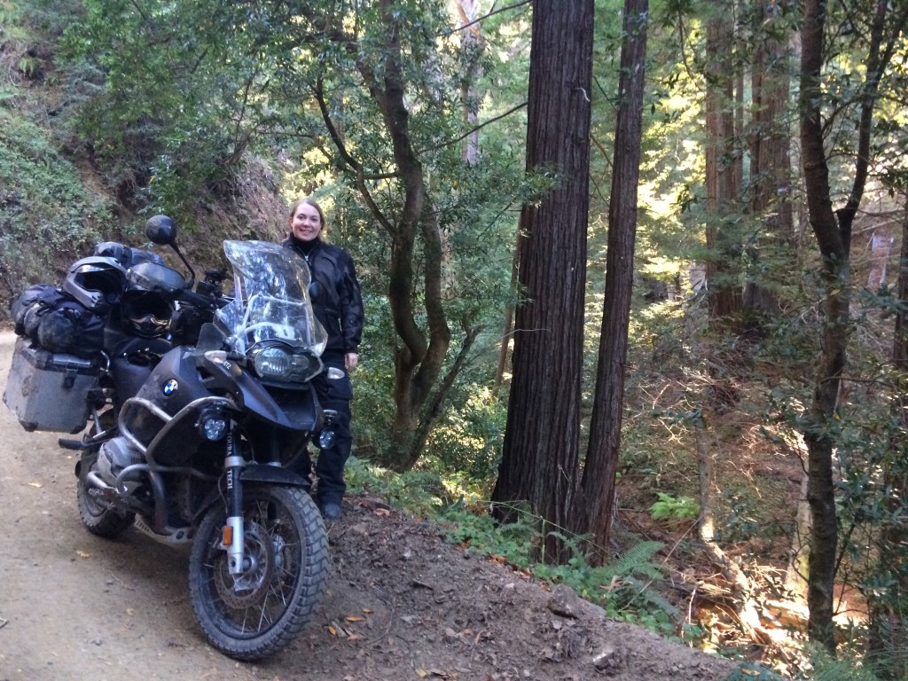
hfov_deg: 61.7
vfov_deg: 48.2
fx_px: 761
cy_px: 340
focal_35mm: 29
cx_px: 454
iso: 250
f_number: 2.2
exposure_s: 1/30
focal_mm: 4.15
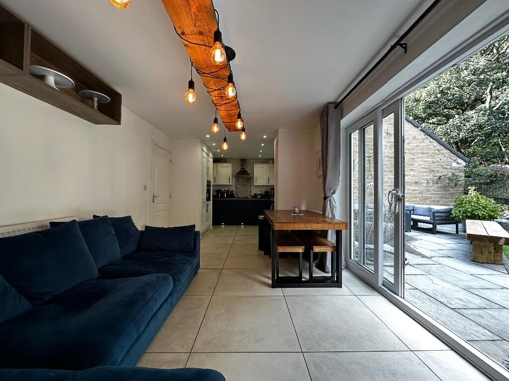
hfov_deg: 102.1
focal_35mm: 14
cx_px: 254
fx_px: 206
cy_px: 190
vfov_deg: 85.7
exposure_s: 1/100
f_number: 2.2
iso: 125
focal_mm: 2.22
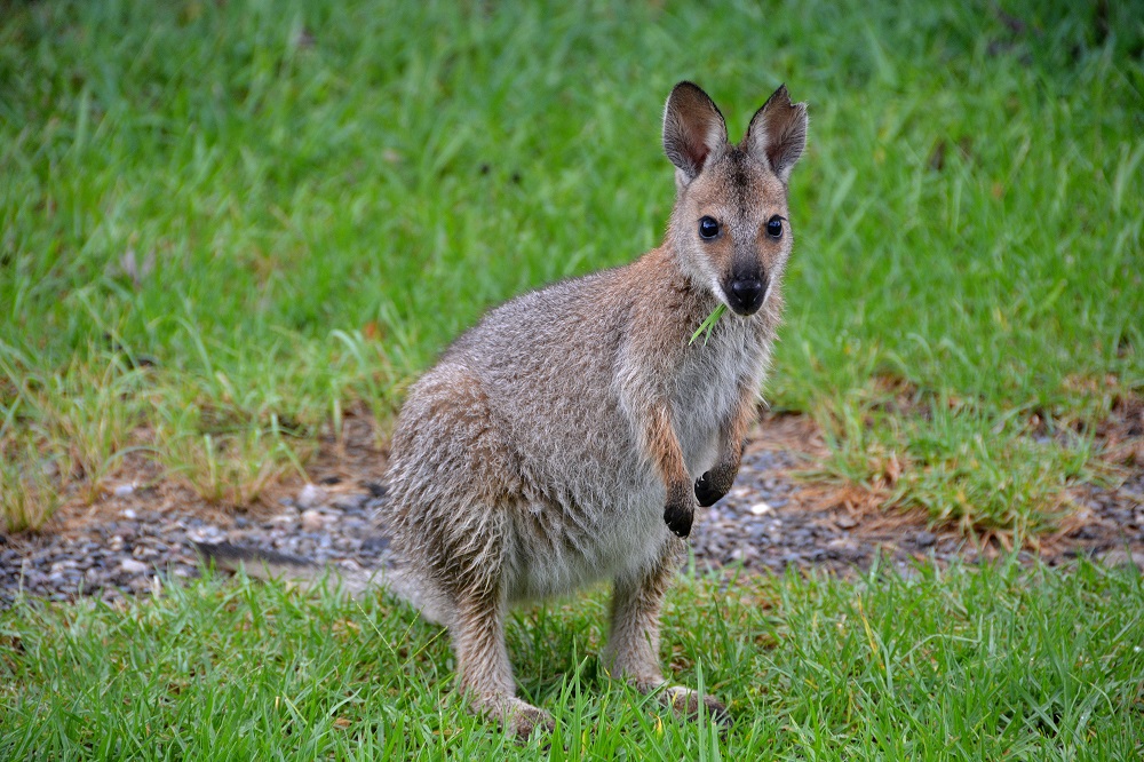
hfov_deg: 6.9
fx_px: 9530
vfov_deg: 4.6
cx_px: 572
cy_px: 381
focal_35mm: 300
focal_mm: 200
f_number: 5.6
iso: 800
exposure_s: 1/125
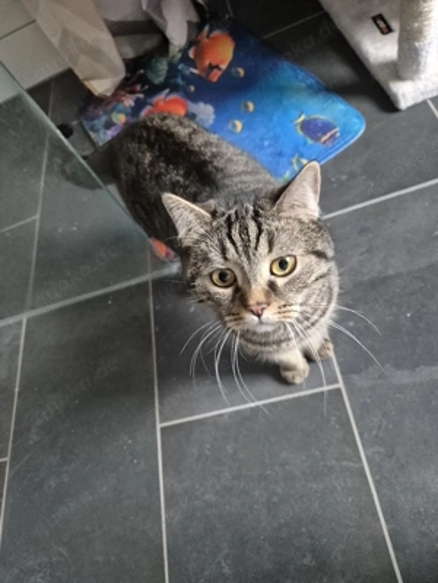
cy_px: 292
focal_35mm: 23
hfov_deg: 58.9
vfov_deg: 73.9
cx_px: 219
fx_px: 388
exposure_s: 1/100
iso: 2000
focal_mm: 5.4
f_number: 1.8
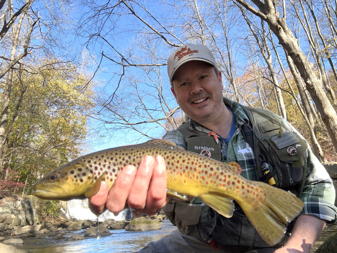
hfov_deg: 69.3
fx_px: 243
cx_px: 177
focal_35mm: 25
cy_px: 125
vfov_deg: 54.9
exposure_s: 1/255
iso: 25
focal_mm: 2.69
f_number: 1.9
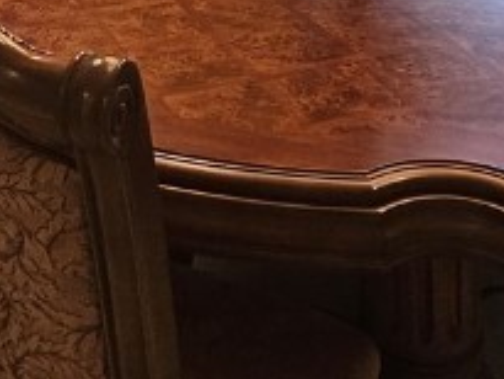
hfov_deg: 29.5
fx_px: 947
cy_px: -315
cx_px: 152
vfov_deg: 17.8
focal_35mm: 65
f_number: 2.2
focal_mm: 2.2
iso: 200
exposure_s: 1/60
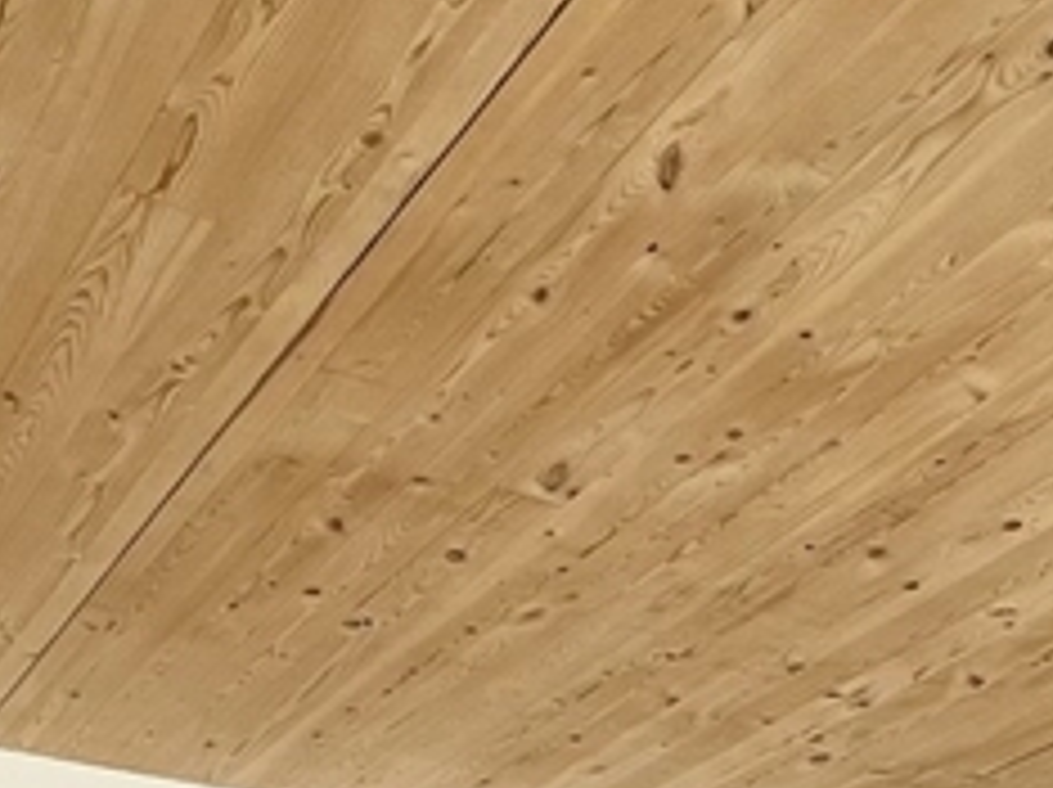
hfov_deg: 33.5
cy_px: 1684
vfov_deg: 16.8
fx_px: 1732
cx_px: 706
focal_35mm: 57
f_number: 1.8
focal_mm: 1.57
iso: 32
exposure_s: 1/492
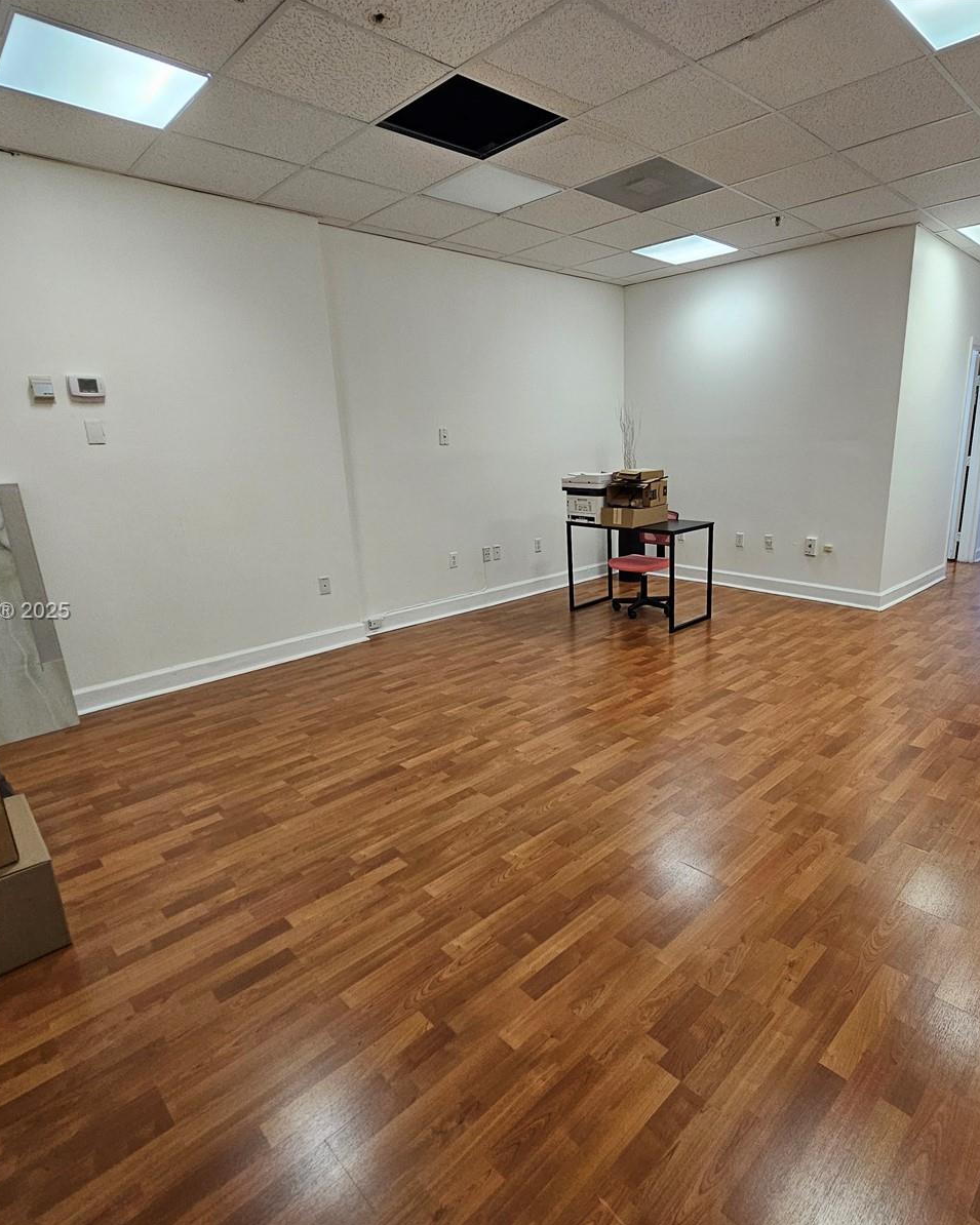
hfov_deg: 76.5
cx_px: 562
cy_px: 612
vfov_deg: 89.6
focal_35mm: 17
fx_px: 616
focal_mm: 2.2
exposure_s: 1/60
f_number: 2.2
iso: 250
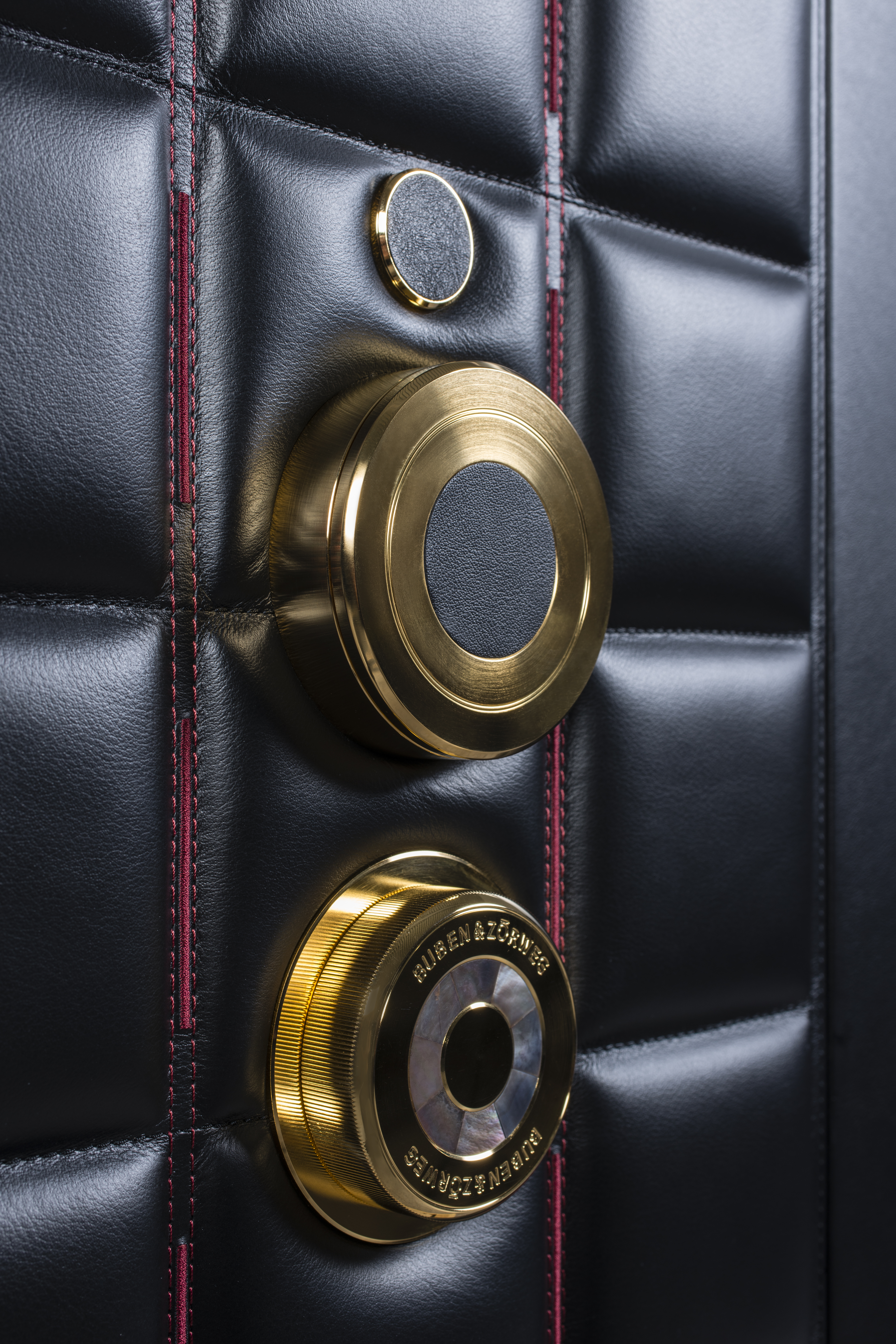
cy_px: 672
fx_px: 1865
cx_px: 448
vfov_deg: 39.6
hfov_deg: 27.0
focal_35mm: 50
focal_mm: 50
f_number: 11
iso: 100
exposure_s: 1/200
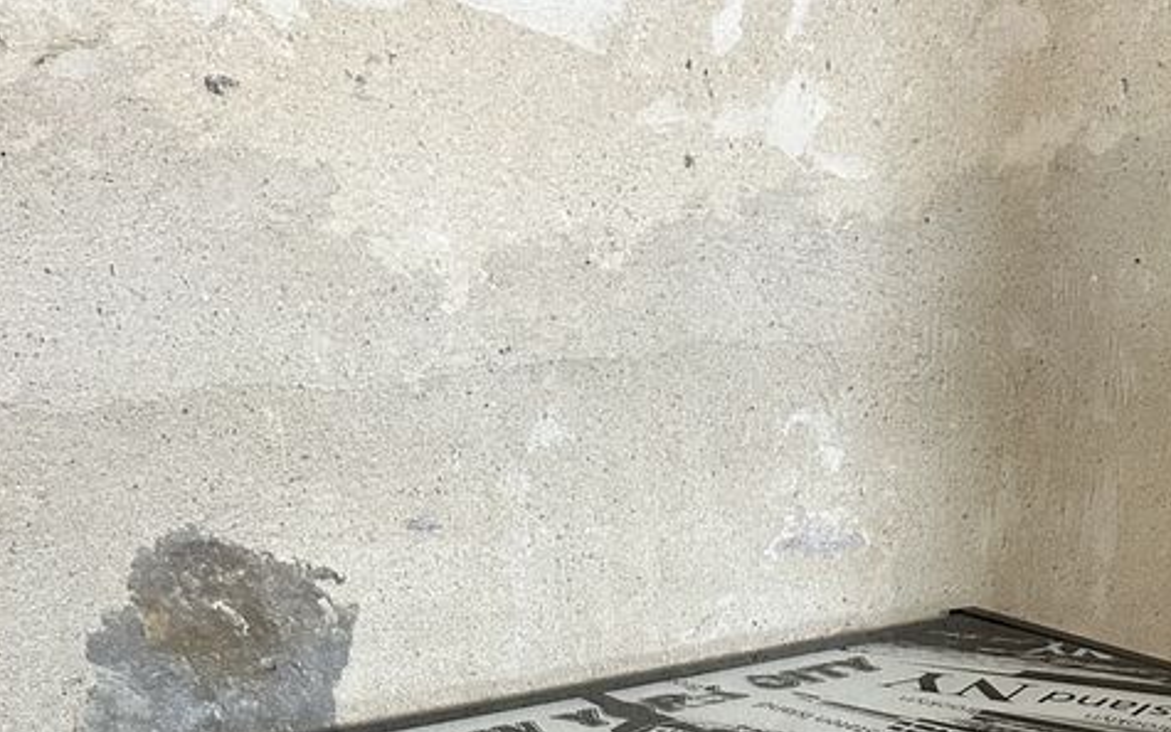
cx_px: 781
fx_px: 1851
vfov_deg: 18.9
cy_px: 1188
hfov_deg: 34.8
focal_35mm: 58
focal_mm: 5.7
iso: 400
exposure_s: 1/33
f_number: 1.5
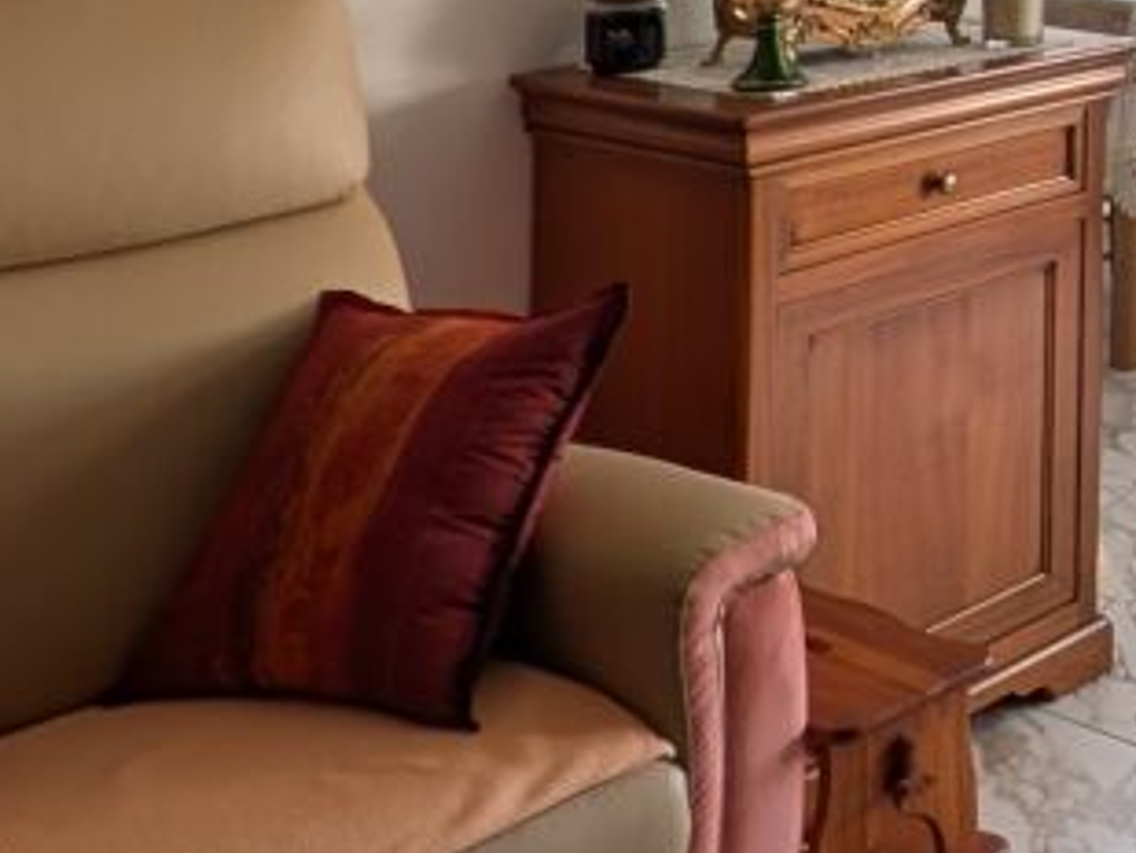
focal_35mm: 56
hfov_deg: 25.5
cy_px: -257
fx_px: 1838
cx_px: 1721
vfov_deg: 23.2
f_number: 1.95
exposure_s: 1/144
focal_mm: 2.23
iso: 37
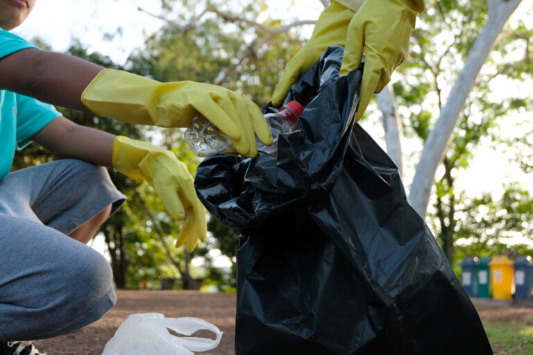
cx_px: 266
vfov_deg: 26.5
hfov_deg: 38.9
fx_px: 755
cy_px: 178
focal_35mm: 51
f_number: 5
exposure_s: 1/180
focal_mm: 34
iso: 250
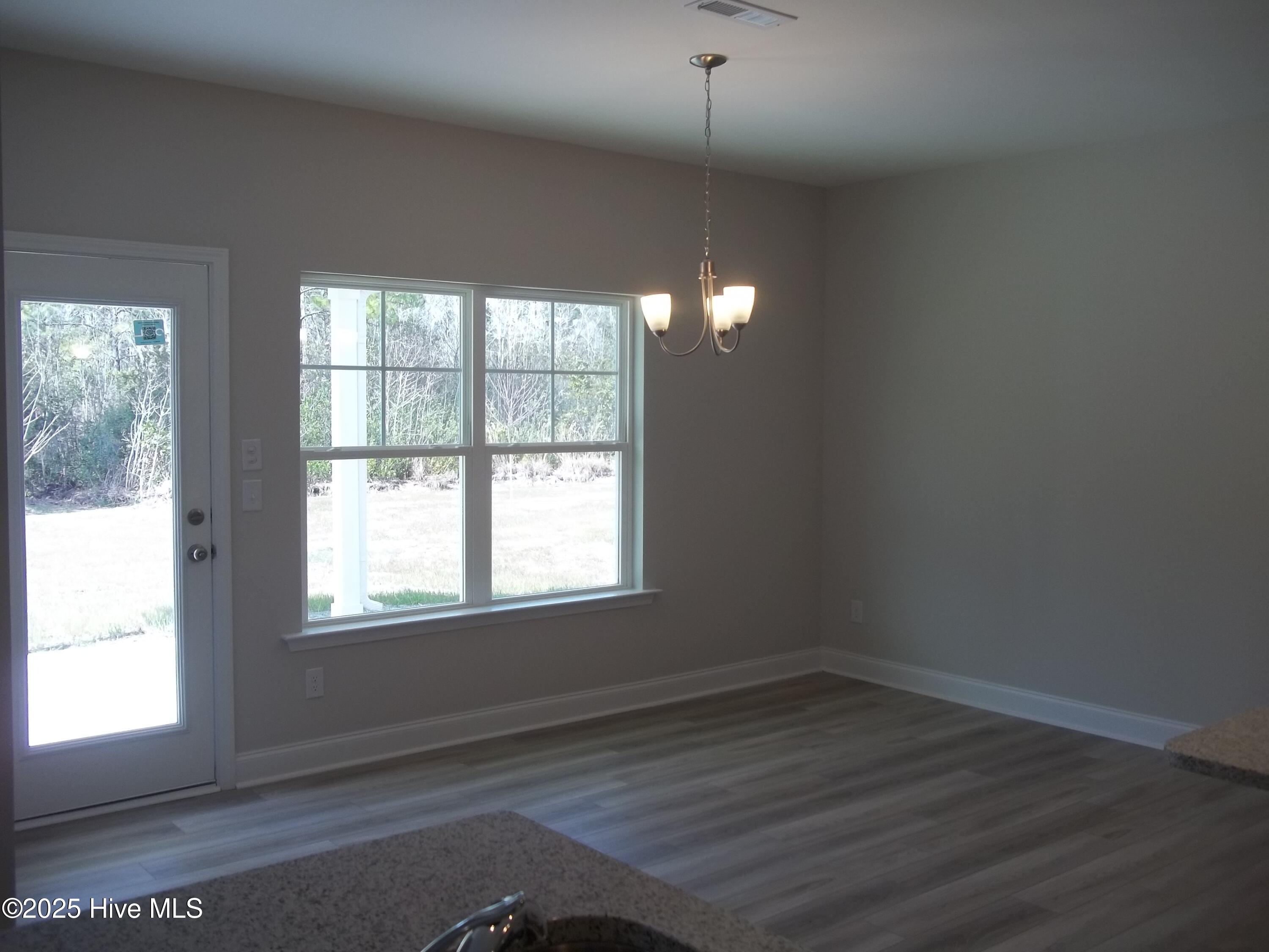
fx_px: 1173
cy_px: 476
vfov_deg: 44.2
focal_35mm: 32
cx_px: 634
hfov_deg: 56.8
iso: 64
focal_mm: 5.7
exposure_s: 1/100
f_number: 2.9
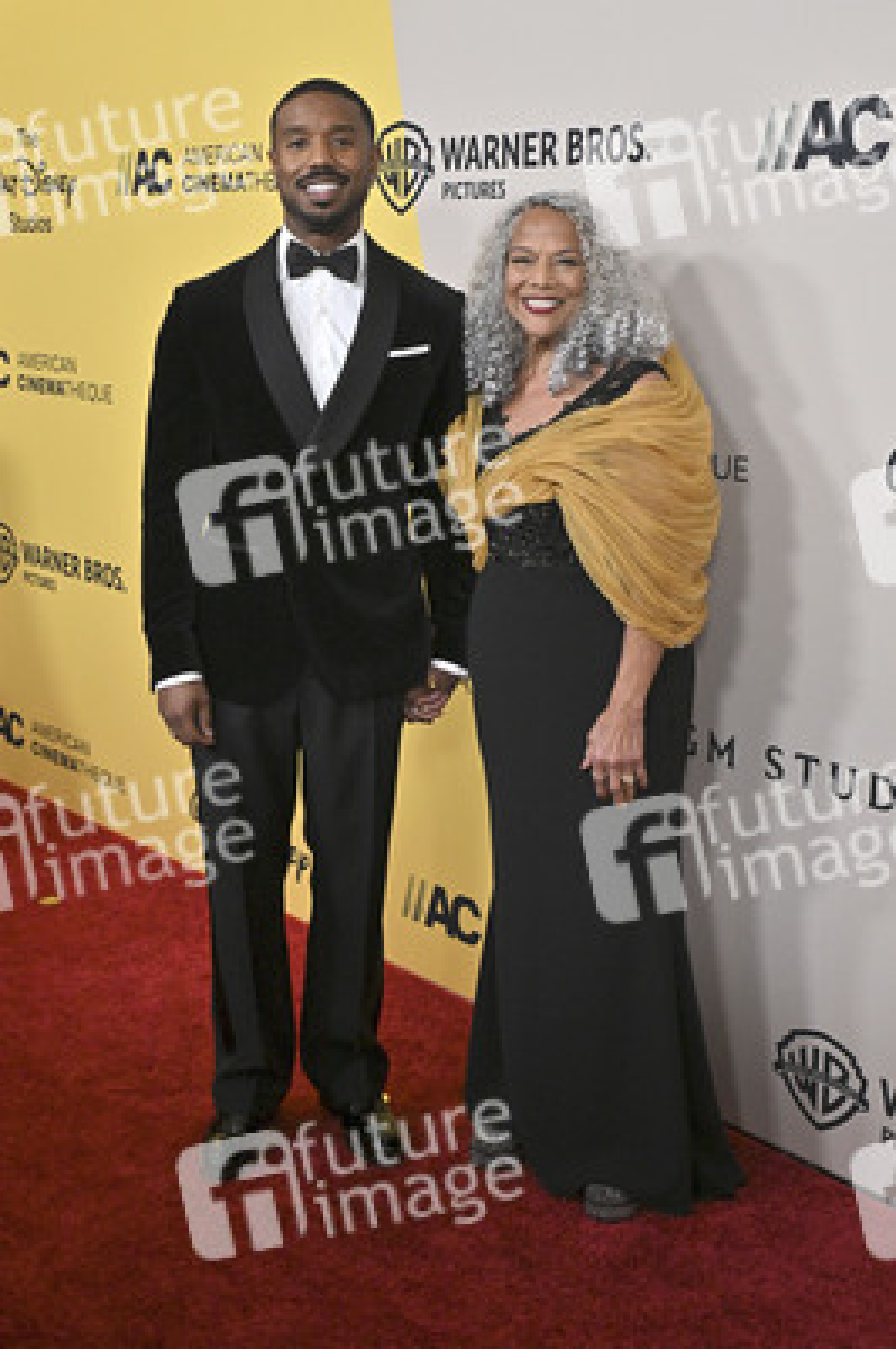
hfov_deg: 35.0
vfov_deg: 50.7
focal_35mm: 38
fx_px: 1421
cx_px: 448
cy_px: 674
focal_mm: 38
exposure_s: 1/320
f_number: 5.6
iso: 2000
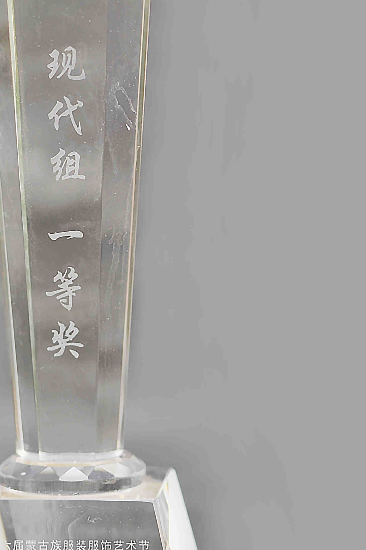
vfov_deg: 9.6
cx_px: 57
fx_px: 3266
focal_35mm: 214
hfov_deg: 6.4
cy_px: 185
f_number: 3.5
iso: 200
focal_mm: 105
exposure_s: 1/80
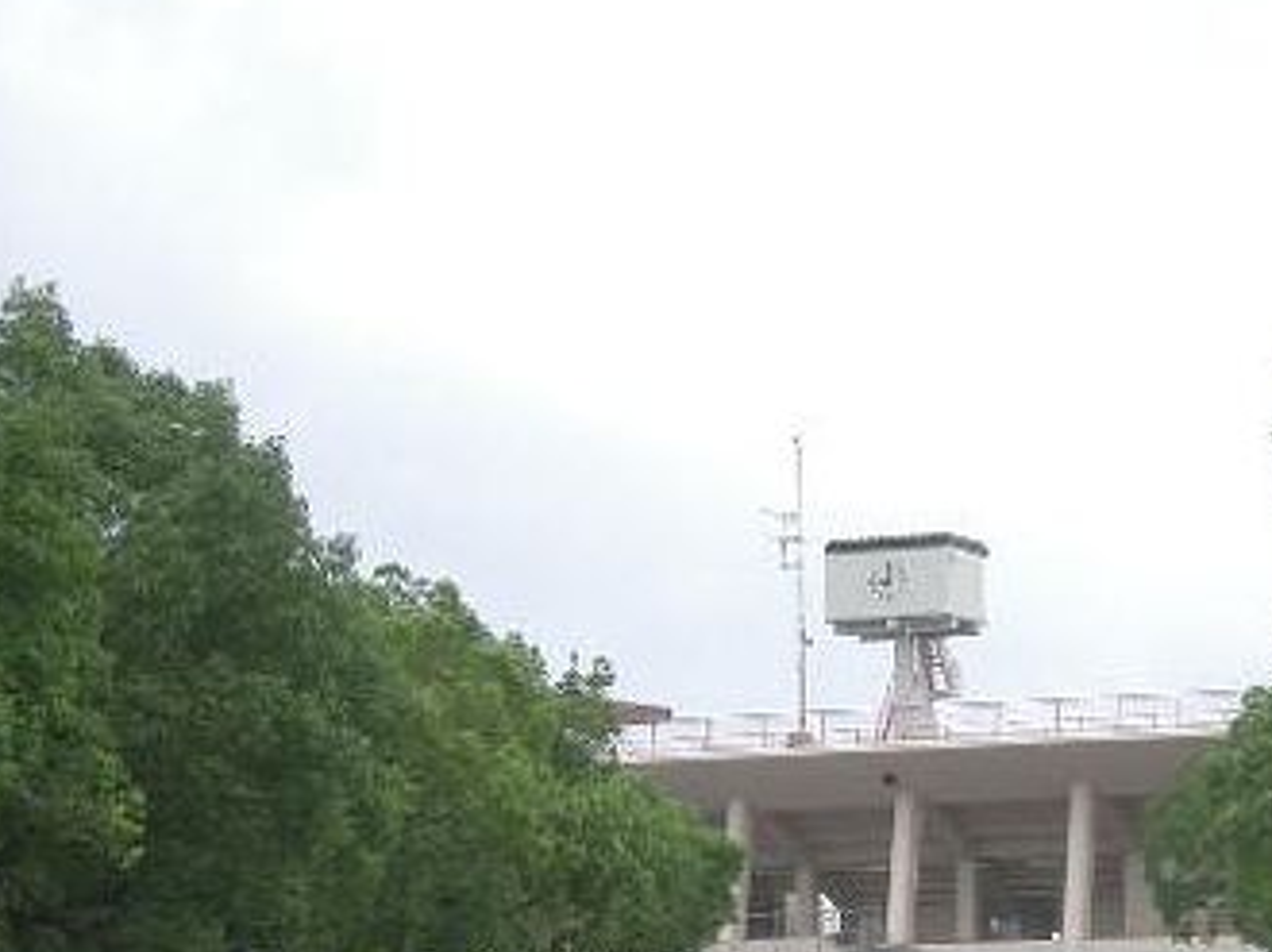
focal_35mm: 122
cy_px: 823
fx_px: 4480
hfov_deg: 16.1
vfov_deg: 12.1
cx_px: 856
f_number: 3.5
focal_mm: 10.2
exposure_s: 1/400
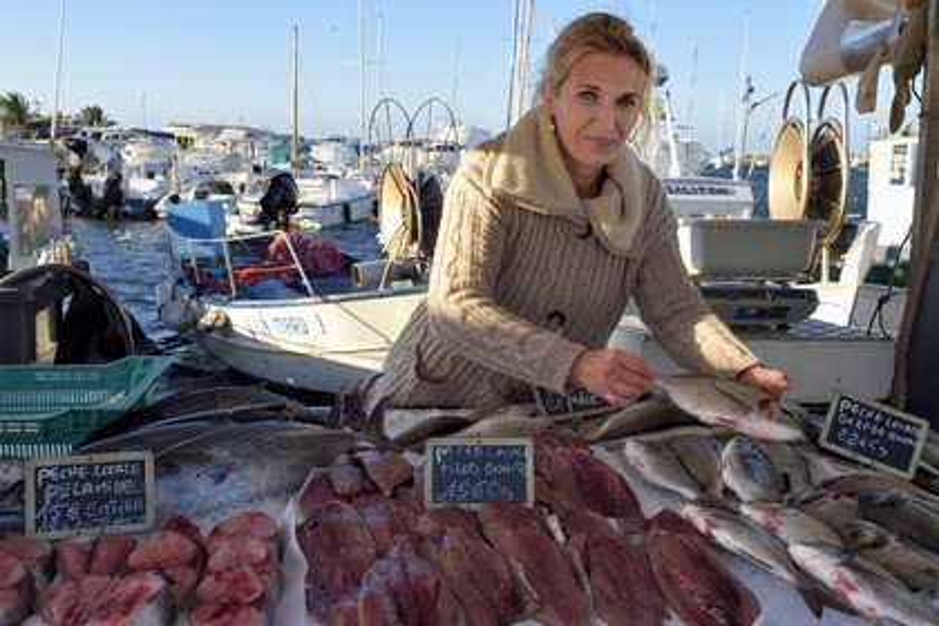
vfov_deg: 35.1
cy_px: 313
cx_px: 470
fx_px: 991
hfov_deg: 50.7
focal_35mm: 38
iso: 400
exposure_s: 1/160
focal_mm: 38
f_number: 11
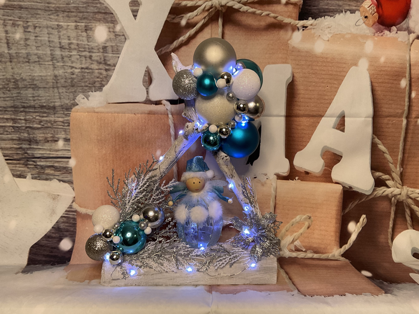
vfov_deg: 48.2
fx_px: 351
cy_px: 157
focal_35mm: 29
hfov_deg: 61.7
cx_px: 210
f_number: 1.8
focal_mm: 3
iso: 125
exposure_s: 1/60
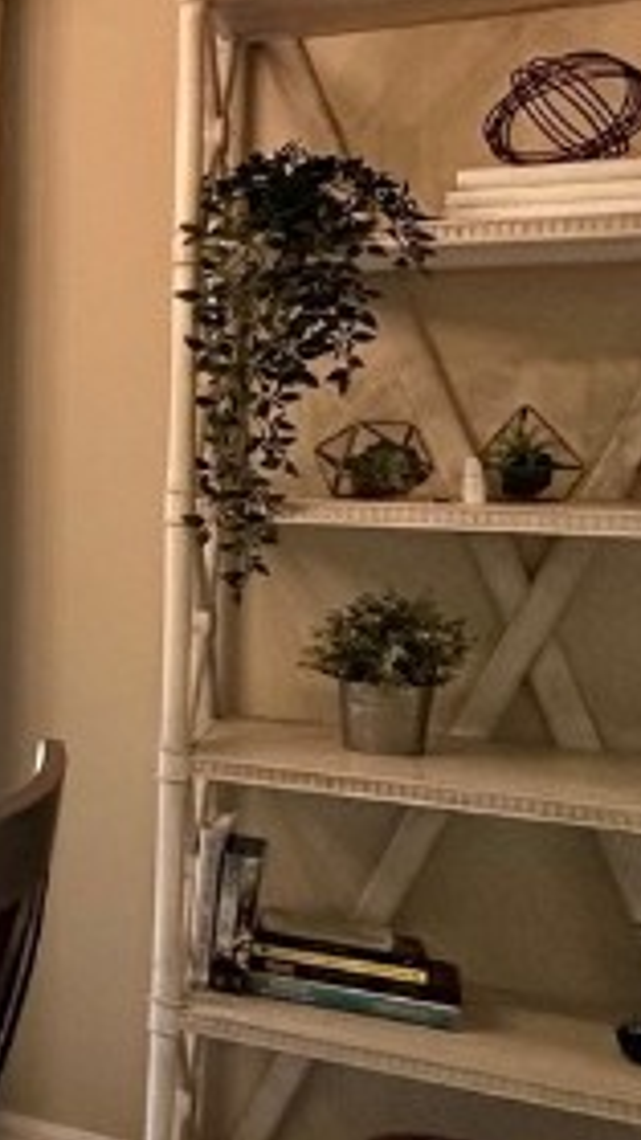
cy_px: 490
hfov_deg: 13.6
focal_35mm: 56
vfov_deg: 37.1
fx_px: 1692
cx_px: -992
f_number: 2.2
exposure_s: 1/120
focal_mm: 2.22
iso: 200
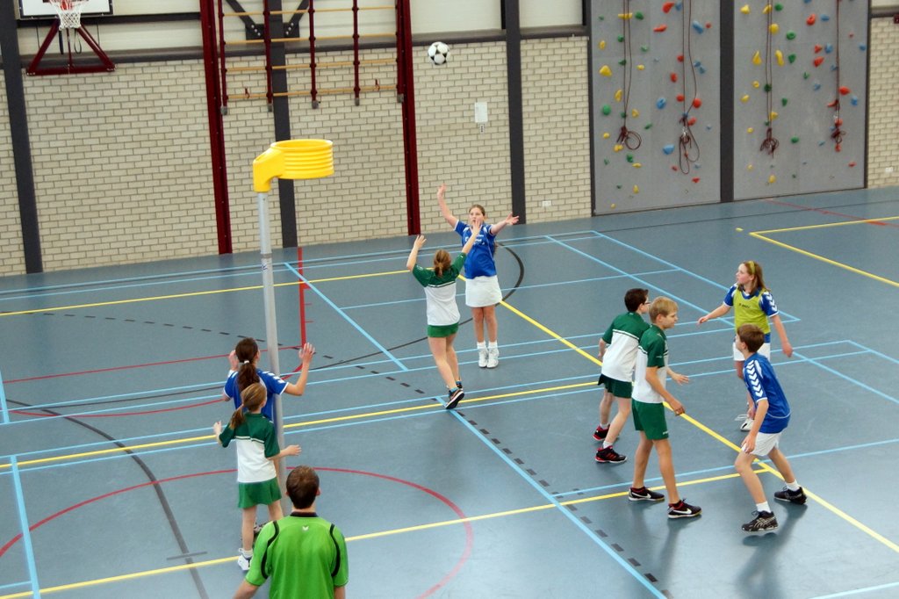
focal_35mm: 45
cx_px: 450
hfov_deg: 43.6
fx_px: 1123
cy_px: 300
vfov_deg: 29.8
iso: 1000
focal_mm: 30
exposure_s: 1/200
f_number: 2.8
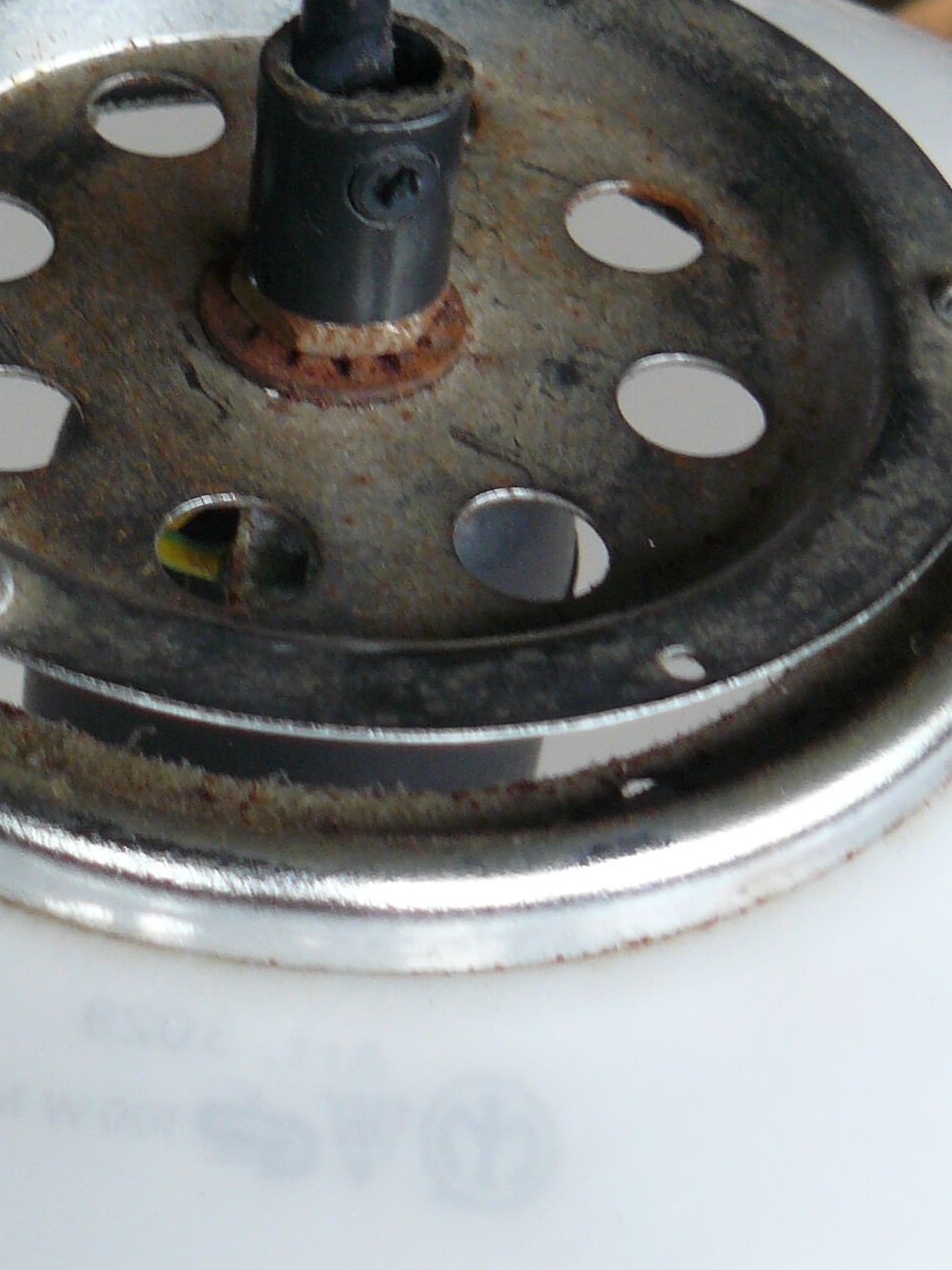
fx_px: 3191
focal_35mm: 87
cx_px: 195
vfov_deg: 22.3
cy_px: 340
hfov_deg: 16.8
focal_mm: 6
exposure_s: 1/40
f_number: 2.8
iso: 100
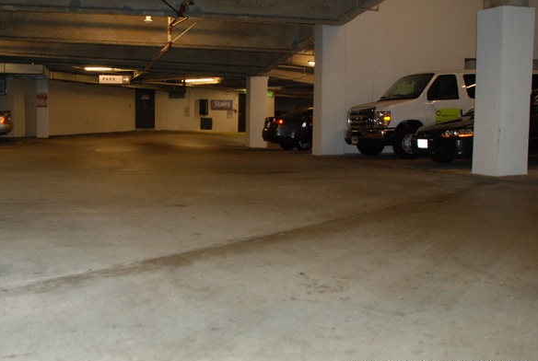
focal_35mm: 37
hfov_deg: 51.5
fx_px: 554
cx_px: 219
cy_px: 143
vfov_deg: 36.0
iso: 800
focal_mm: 18
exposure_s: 1/60
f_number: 5
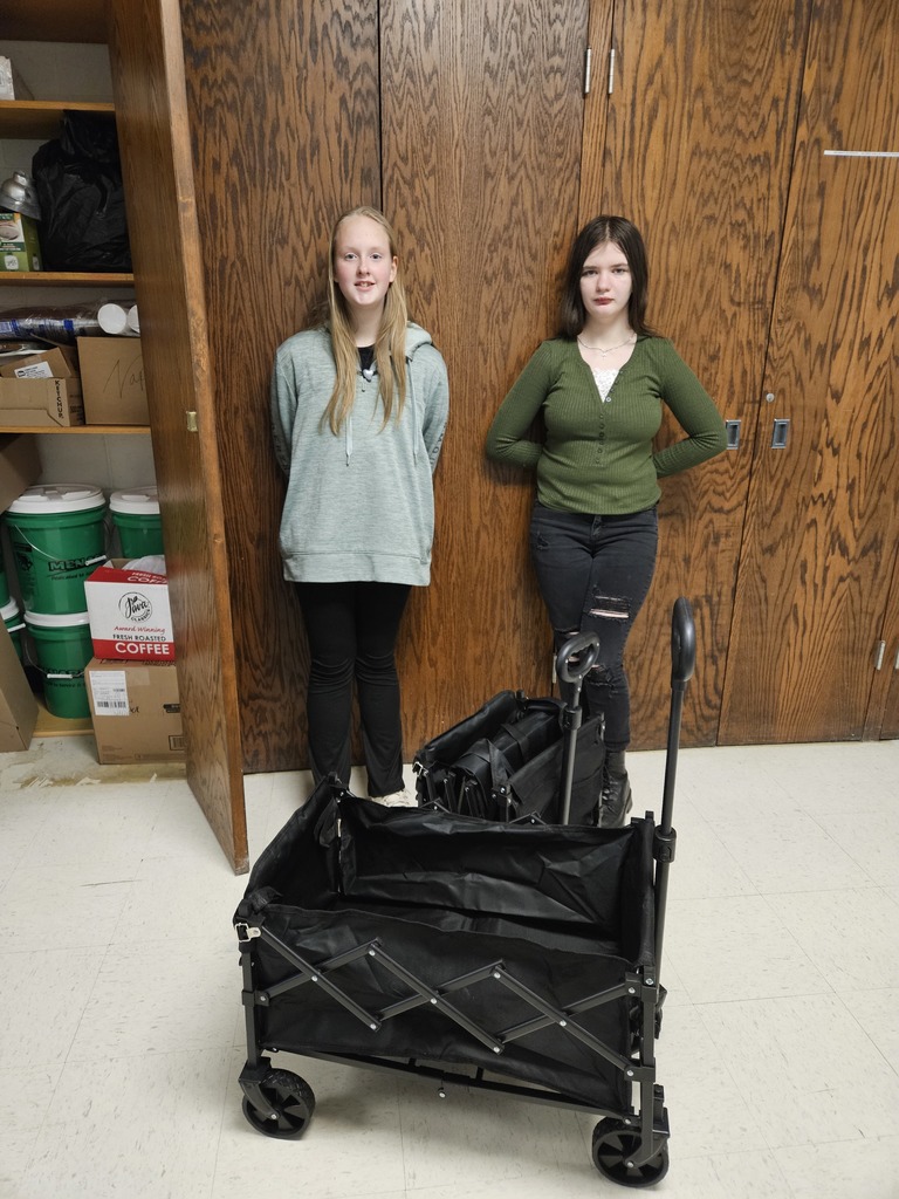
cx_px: 450
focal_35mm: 23
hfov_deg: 58.9
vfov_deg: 73.9
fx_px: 796
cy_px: 600
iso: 640
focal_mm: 5.4
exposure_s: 1/60
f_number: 1.8
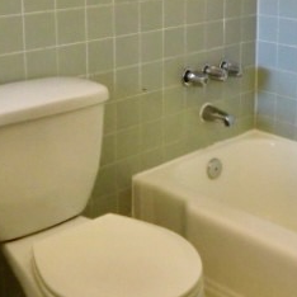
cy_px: 33
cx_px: 228
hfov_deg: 29.0
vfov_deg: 28.5
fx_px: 563
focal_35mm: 58
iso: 500
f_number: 3.2
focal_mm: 4.3
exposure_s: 1/60
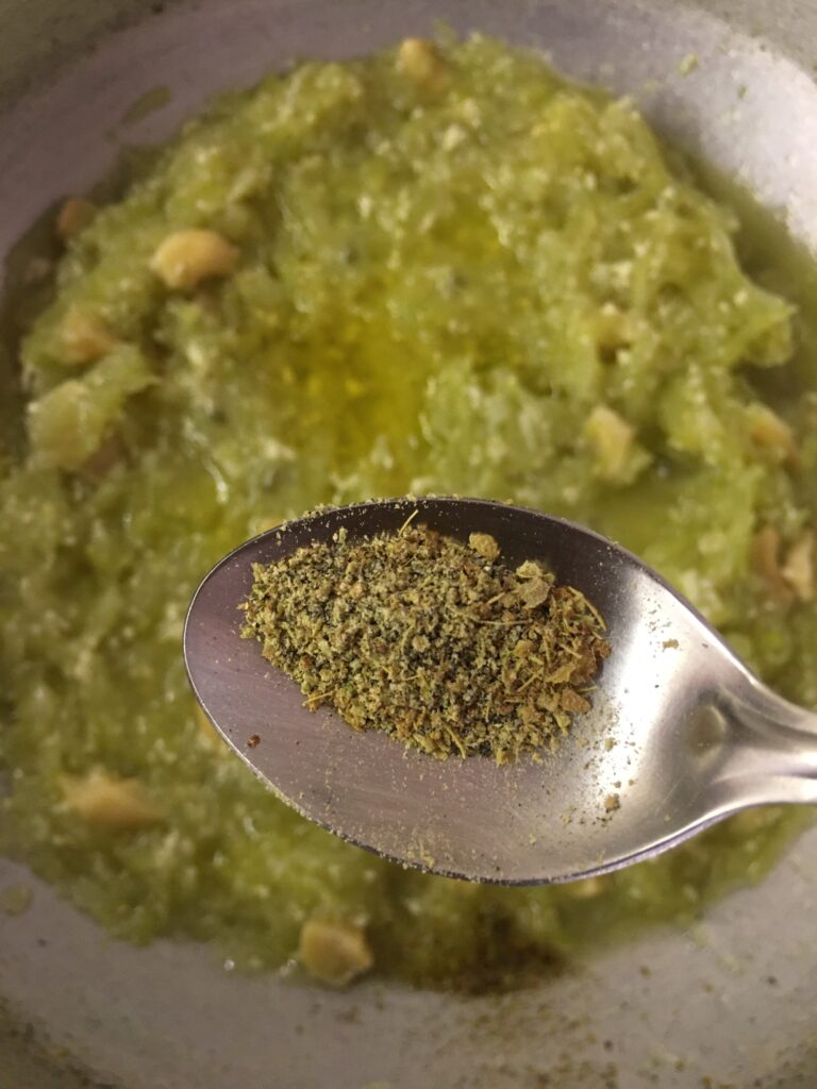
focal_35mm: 29
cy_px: 544
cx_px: 408
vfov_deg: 61.7
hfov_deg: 48.2
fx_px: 913
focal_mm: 4.15
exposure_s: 1/17
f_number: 2.2
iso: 125
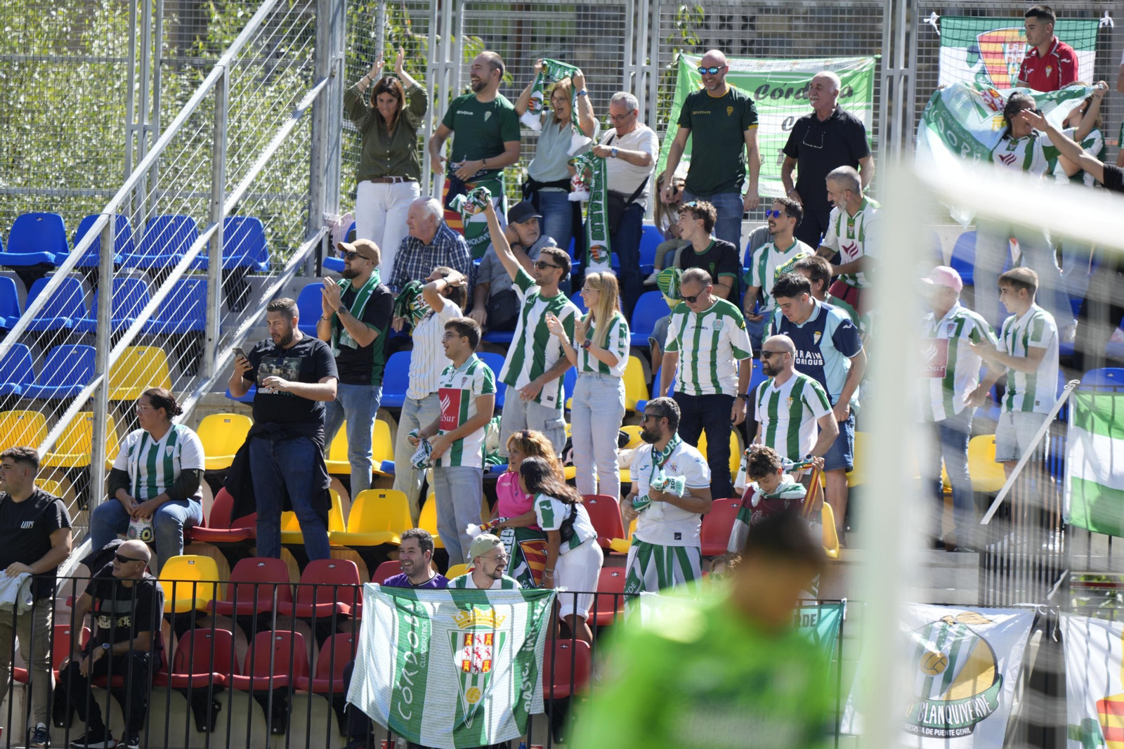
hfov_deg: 5.2
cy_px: 374
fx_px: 12486
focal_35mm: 400
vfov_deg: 3.4
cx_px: 562
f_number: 2.8
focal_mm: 400
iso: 160
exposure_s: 1/1000
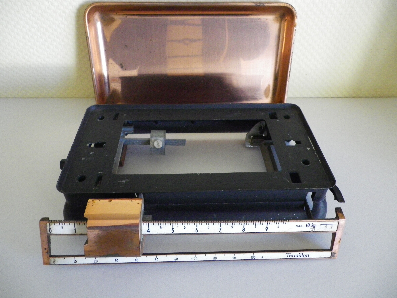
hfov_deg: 63.4
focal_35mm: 28
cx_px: 198
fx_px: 321
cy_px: 149
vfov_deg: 49.7
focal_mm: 4.9
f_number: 2.6
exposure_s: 1/60
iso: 500
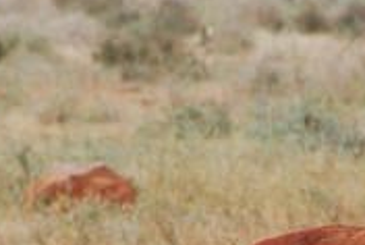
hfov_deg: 1.7
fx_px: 12116
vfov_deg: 1.2
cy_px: 442
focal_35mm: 1193
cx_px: 268
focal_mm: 200
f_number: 5.6
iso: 100
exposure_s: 1/160
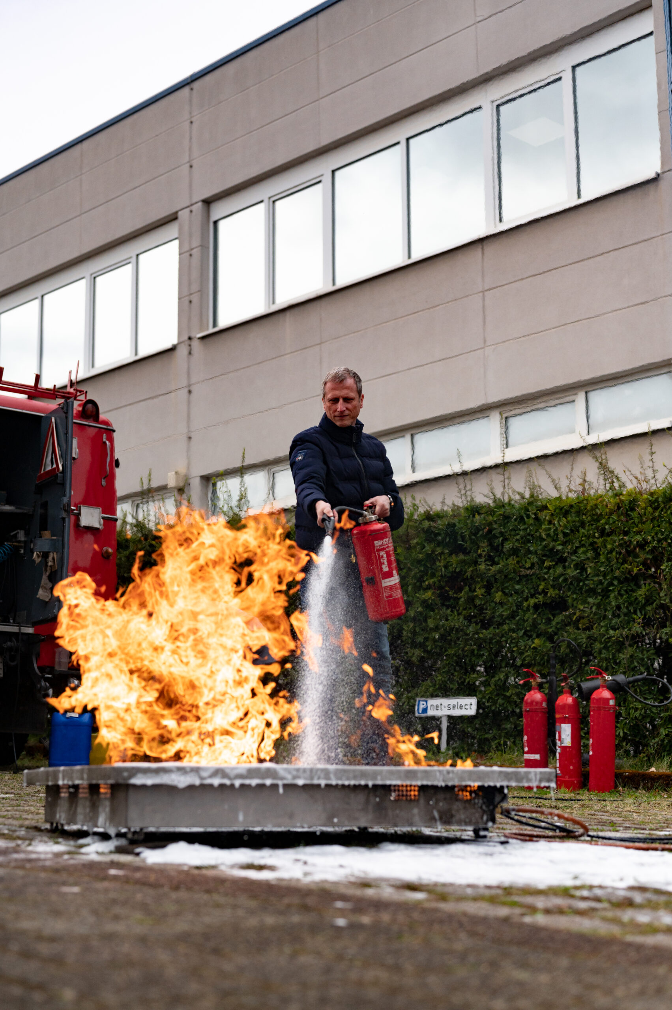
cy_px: 505
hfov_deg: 27.0
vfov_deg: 39.6
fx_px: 1402
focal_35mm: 50
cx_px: 336
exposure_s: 1/5000
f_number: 3.2
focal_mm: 50
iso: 640
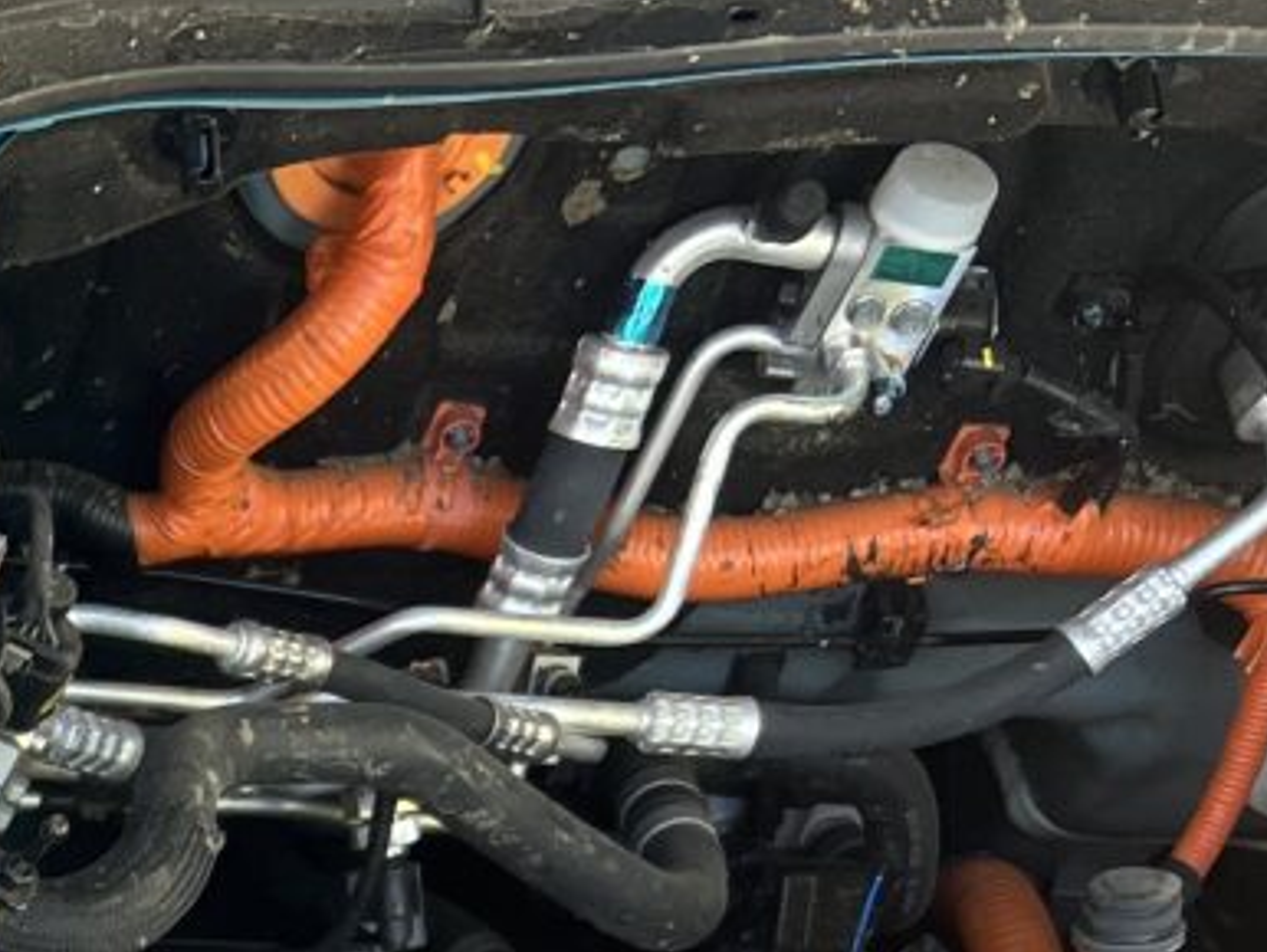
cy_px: 1699
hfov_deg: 16.7
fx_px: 3699
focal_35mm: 101
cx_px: -883
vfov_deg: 13.3
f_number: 1.5
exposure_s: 1/121
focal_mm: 5.7
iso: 64
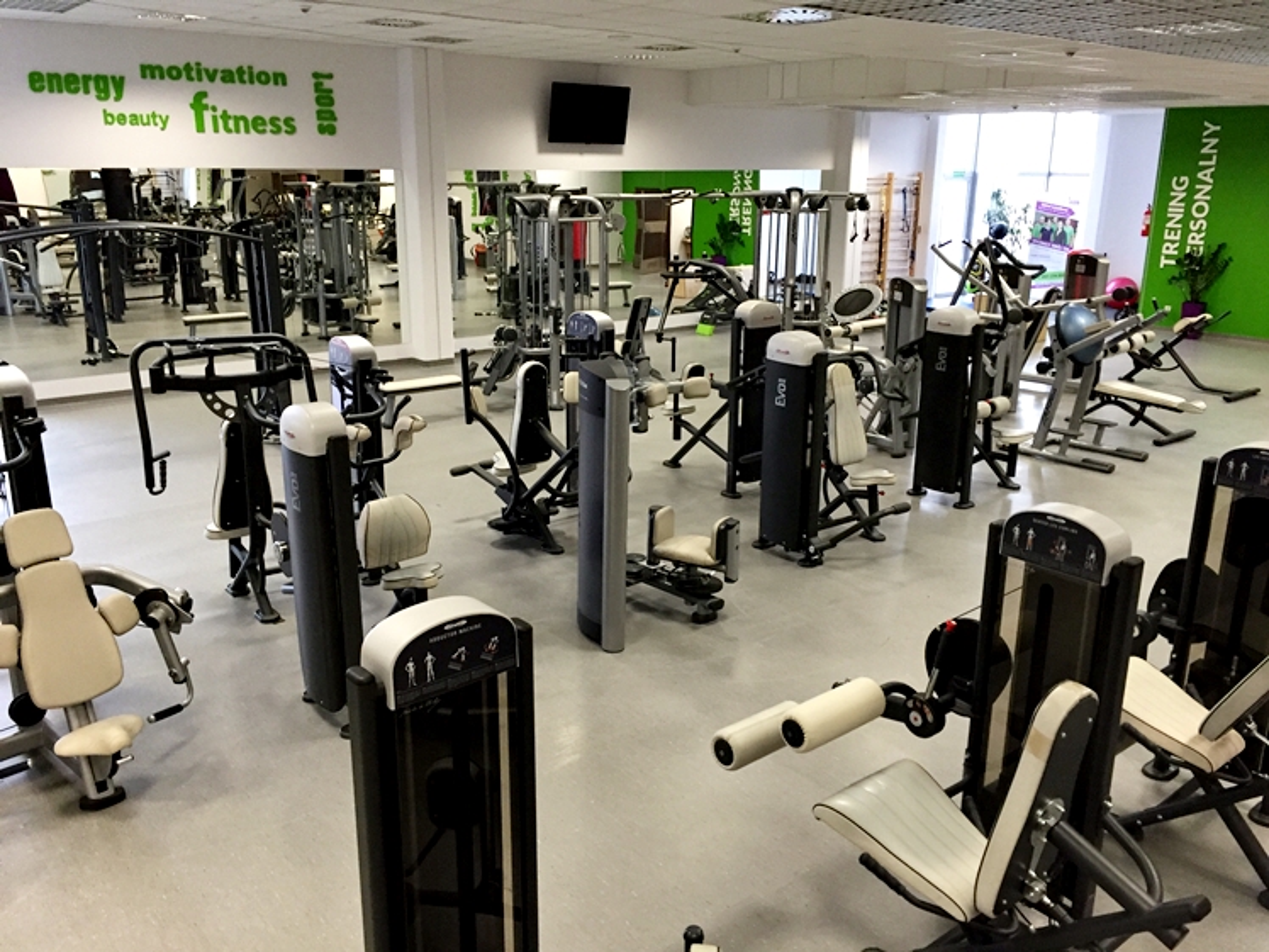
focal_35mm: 29
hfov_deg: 61.7
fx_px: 1063
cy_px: 476
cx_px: 634
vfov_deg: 48.2
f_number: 2.2
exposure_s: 1/33
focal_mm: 4.15
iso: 200
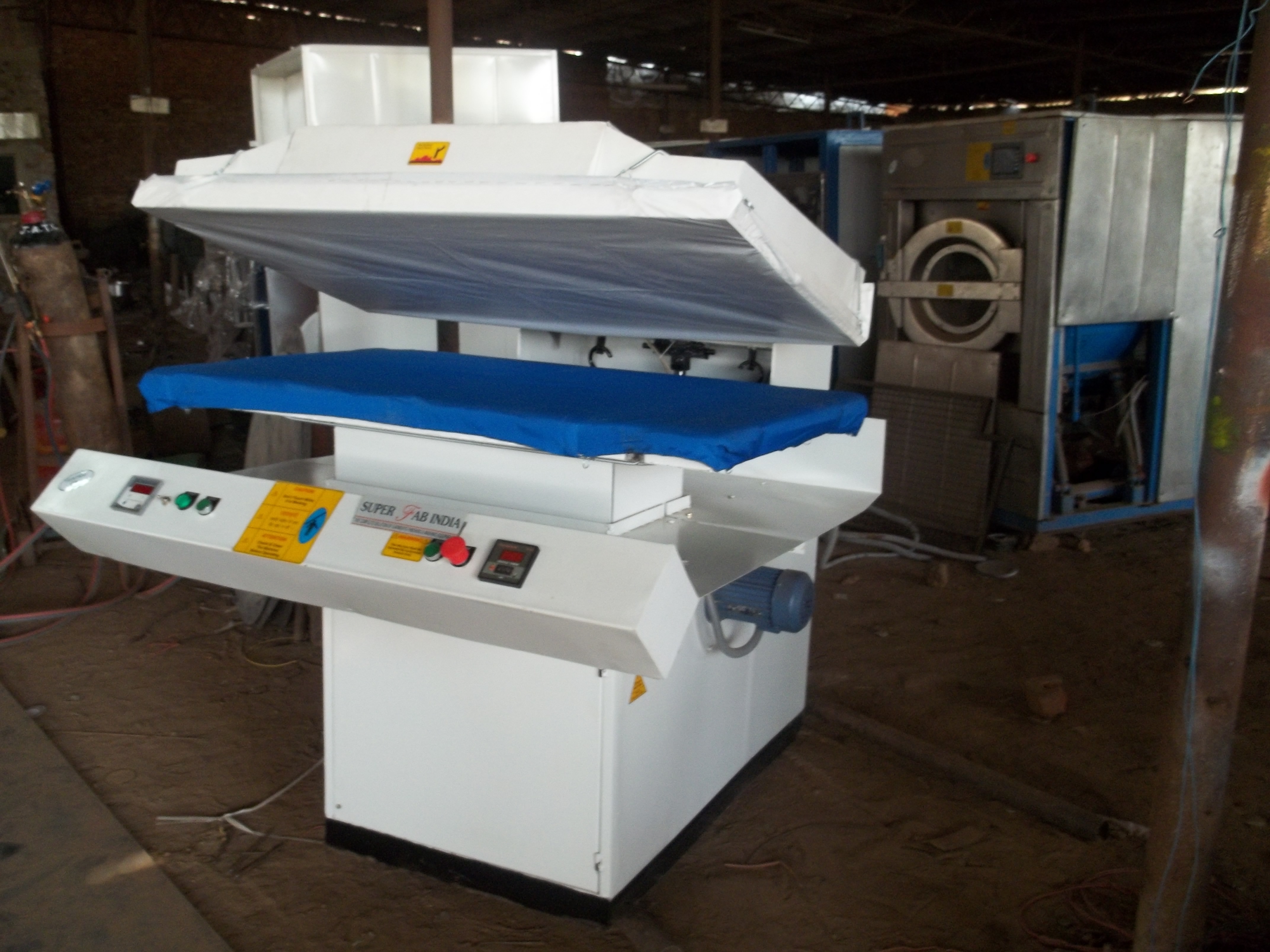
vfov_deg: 42.9
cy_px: 476
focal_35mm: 33
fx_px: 1211
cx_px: 635
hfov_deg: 55.4
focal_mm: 5.9
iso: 160
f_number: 3.3
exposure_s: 1/20
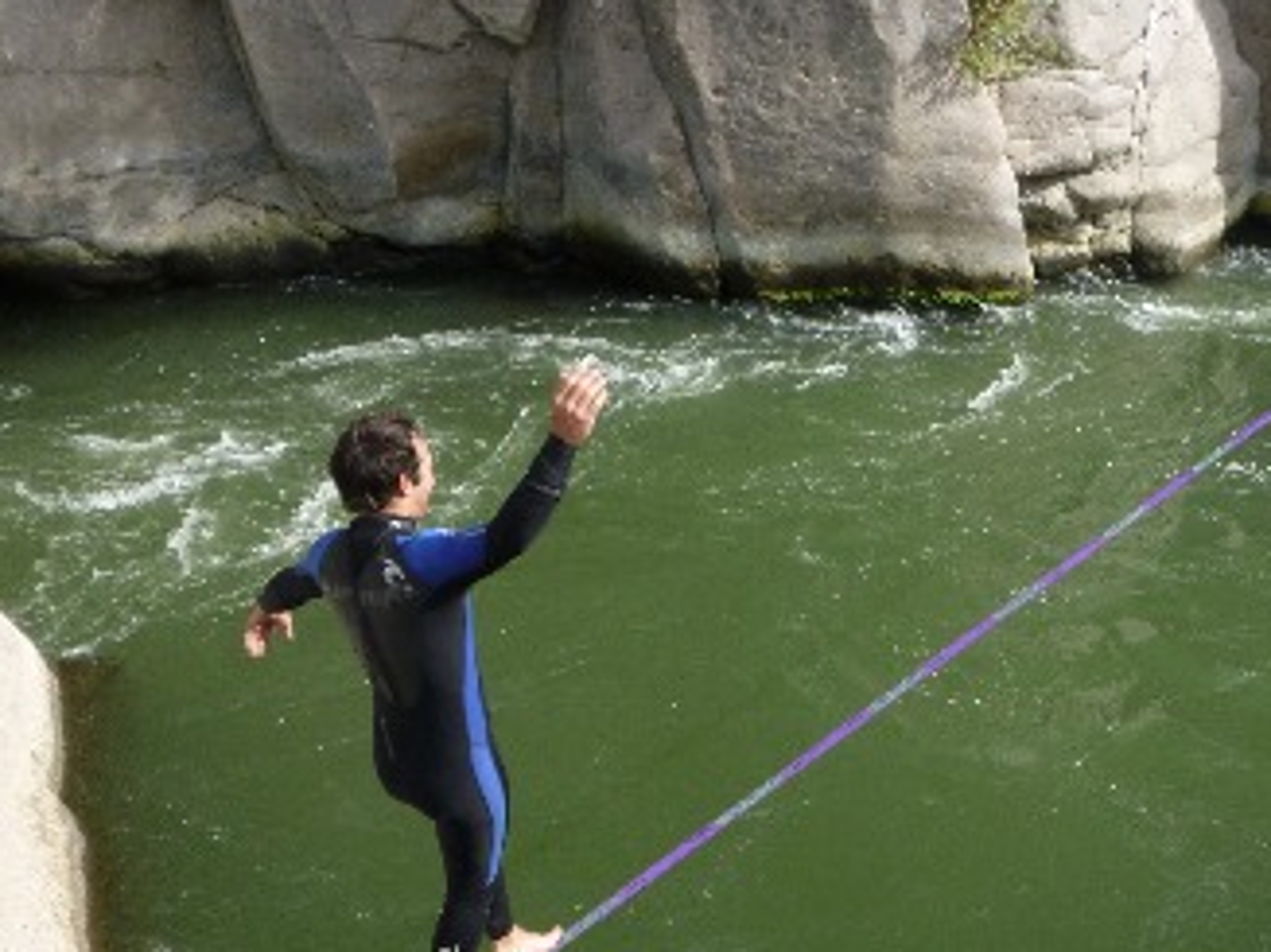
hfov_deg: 38.1
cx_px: 1032
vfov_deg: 30.1
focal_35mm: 48
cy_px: 626
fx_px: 1762
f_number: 3.9
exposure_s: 1/250
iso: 100
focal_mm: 4.5
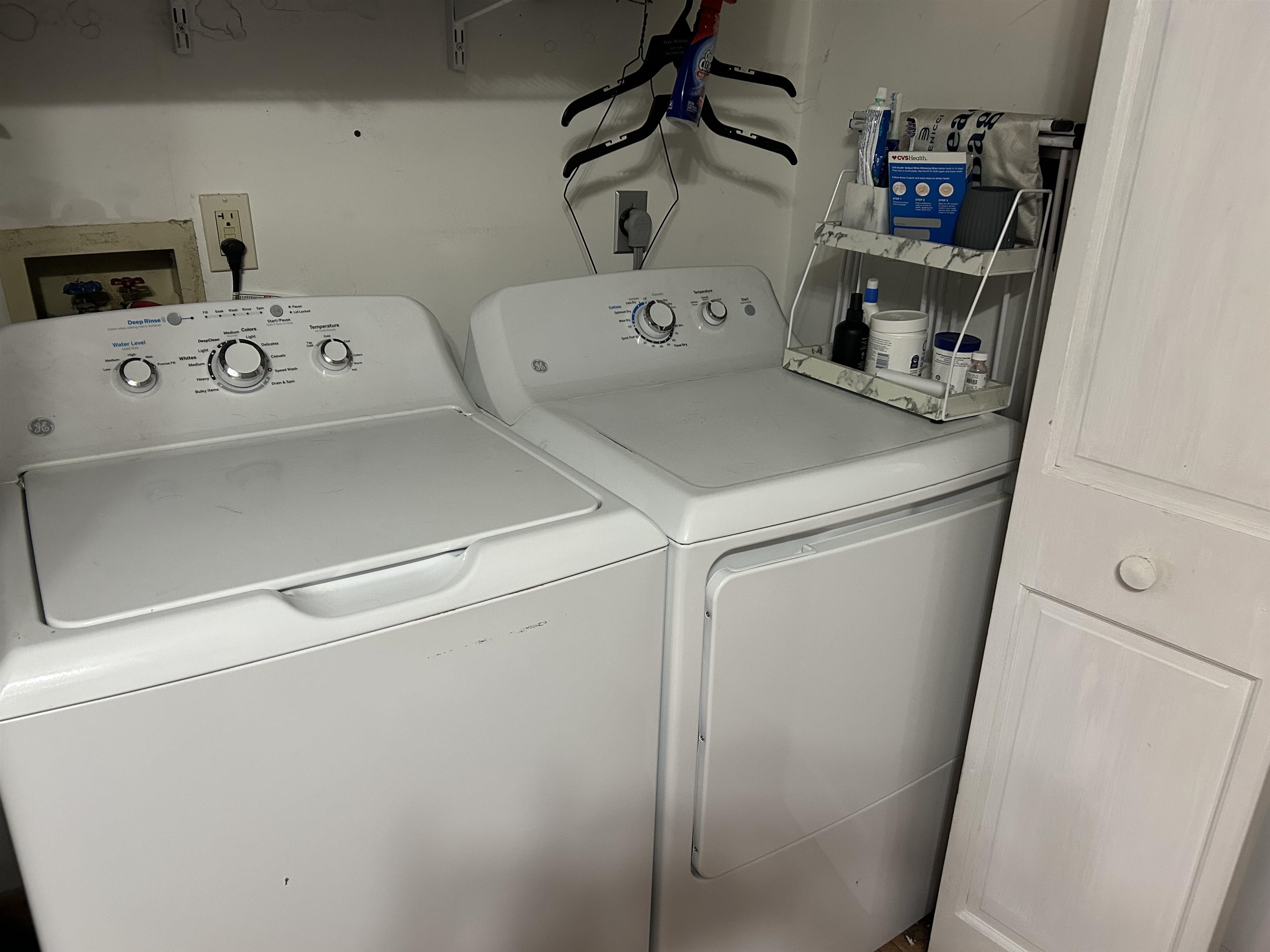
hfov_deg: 67.3
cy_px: 476
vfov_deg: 53.1
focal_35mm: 26
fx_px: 954
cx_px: 635
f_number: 1.5
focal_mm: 5.7
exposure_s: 1/60
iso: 250
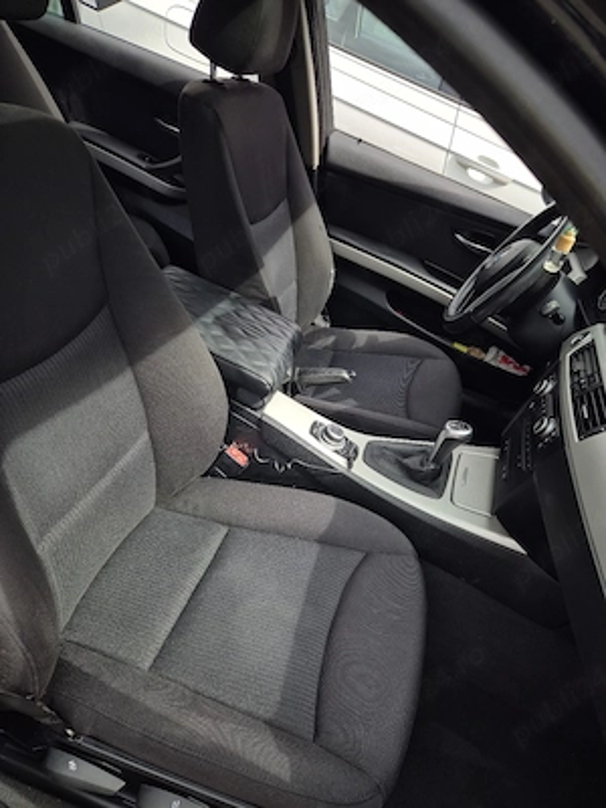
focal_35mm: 23
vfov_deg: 73.9
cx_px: 303
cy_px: 404
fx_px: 537
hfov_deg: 58.9
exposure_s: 1/357
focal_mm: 5.4
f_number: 1.8
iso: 25
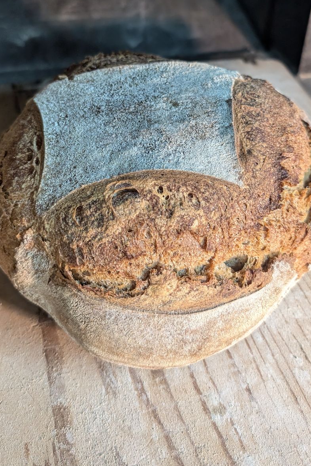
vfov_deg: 52.5
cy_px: 174
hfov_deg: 36.9
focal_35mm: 36
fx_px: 466
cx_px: 165
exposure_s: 1/50.5
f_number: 1.68
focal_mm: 6.9
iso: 524
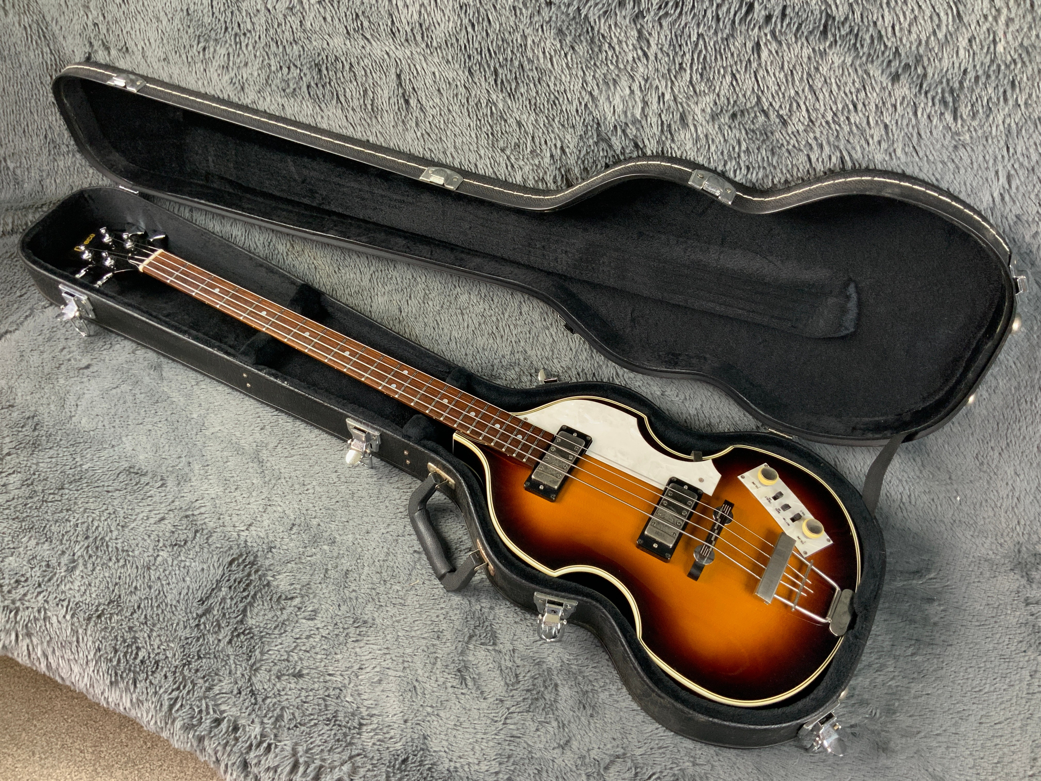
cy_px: 390
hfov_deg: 61.7
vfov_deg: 48.2
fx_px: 872
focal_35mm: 29
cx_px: 520
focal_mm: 3
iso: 160
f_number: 1.8
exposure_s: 1/60
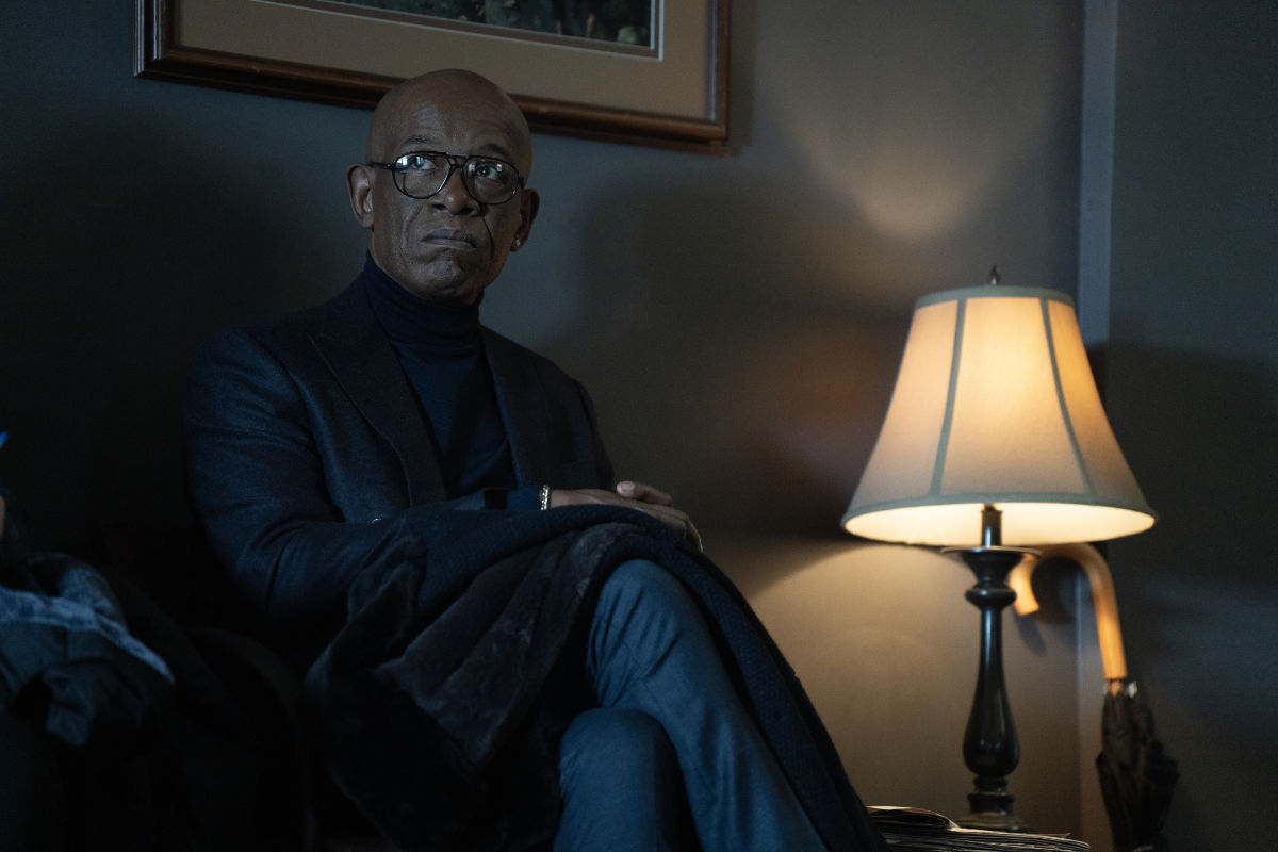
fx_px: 5325
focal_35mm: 150
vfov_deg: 9.1
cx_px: 639
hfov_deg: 13.7
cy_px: 426
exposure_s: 1/250
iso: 1250
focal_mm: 150
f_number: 3.2
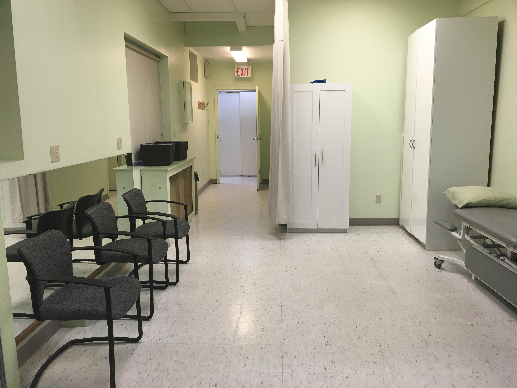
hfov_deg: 61.7
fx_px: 433
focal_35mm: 29
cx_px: 258
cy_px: 194
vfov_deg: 48.2
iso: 25
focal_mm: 4.15
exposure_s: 1/30
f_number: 2.2
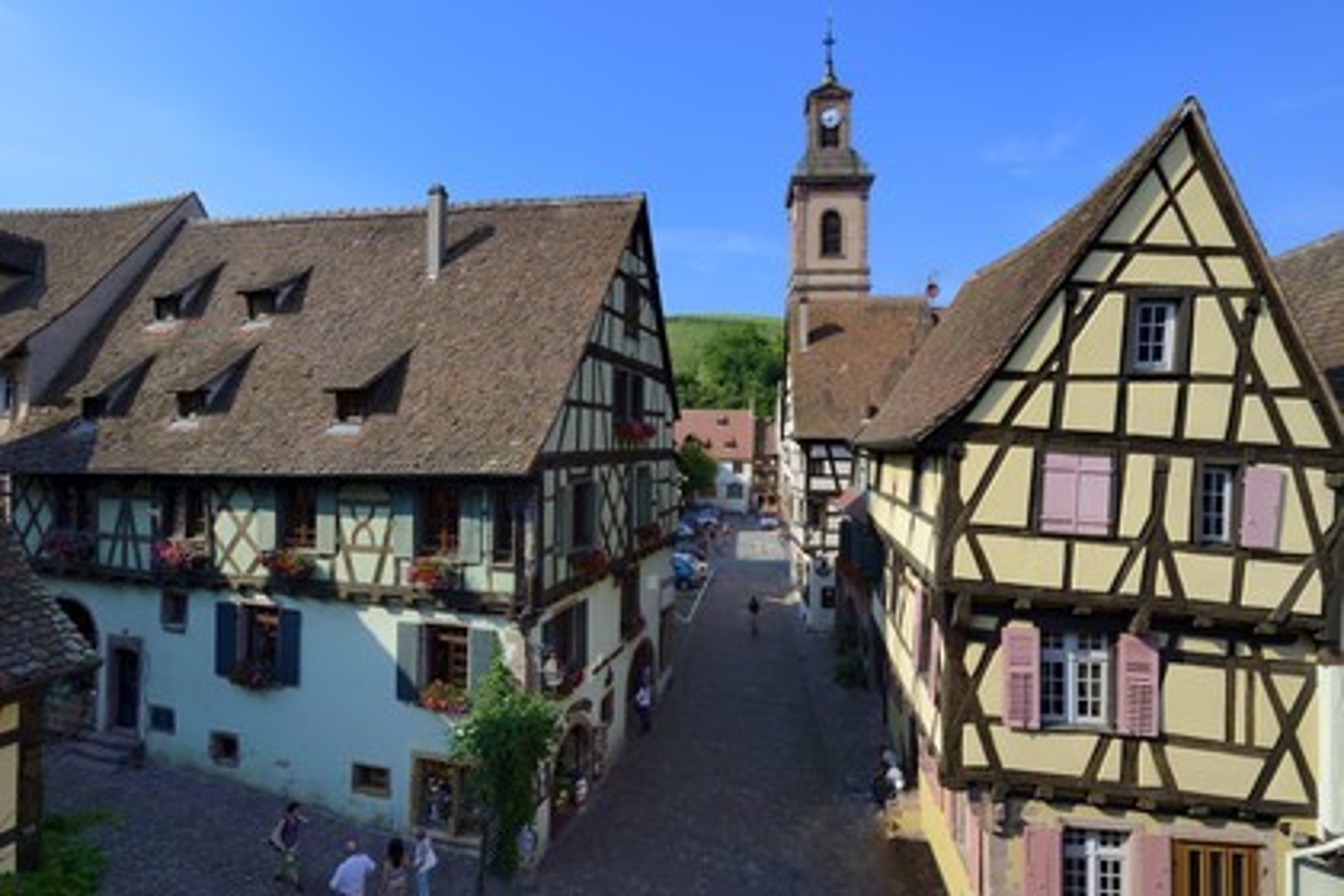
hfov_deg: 93.3
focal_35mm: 17
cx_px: 672
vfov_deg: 70.4
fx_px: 635
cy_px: 448
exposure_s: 1/250
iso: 200
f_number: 11
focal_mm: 17
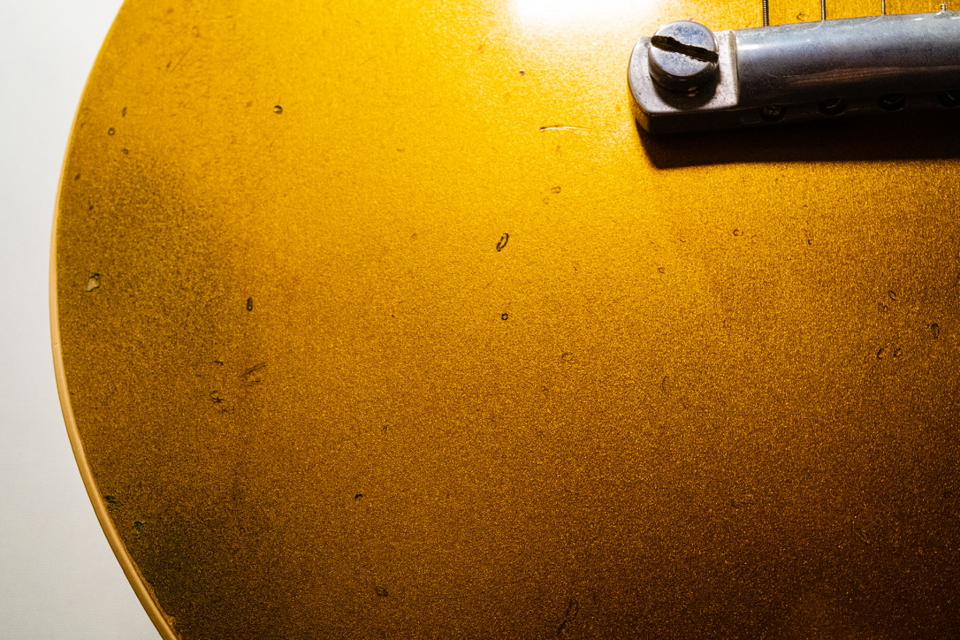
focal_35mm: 40
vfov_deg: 33.4
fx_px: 1067
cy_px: 320
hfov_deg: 48.5
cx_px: 480
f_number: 14
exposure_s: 1/30
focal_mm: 40
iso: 12800
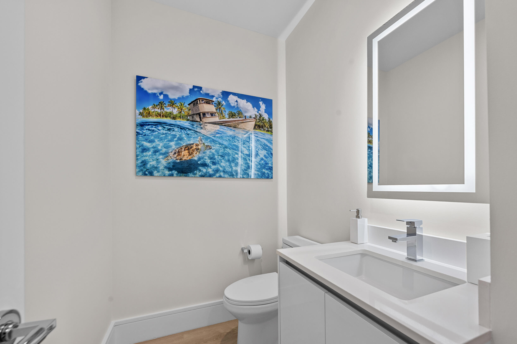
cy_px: 172
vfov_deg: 81.2
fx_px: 201
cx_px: 258
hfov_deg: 104.3
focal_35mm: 14
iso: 500
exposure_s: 1/10
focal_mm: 14
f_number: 8
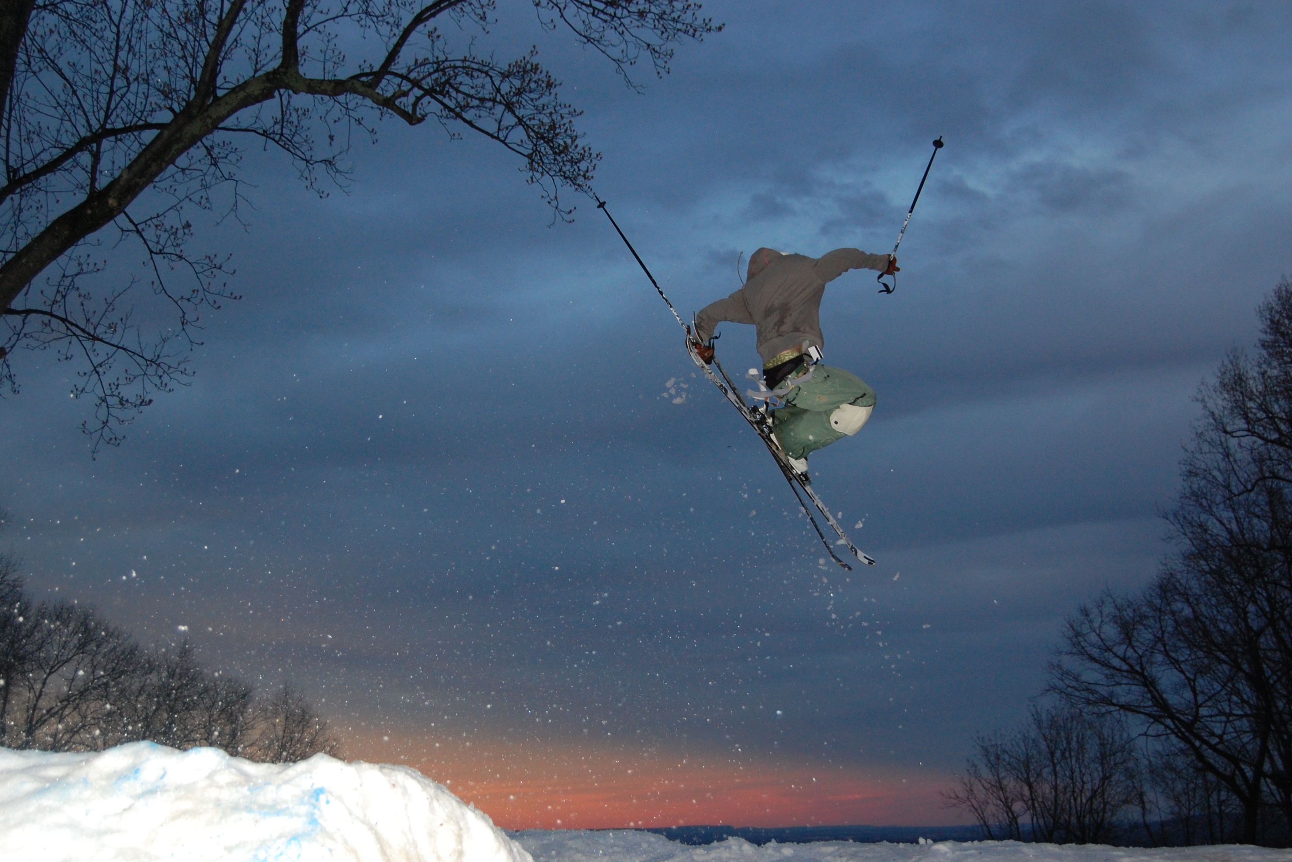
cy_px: 424
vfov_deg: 29.2
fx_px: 1651
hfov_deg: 42.7
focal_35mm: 46
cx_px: 640
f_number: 4.2
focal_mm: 30
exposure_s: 1/500
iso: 800
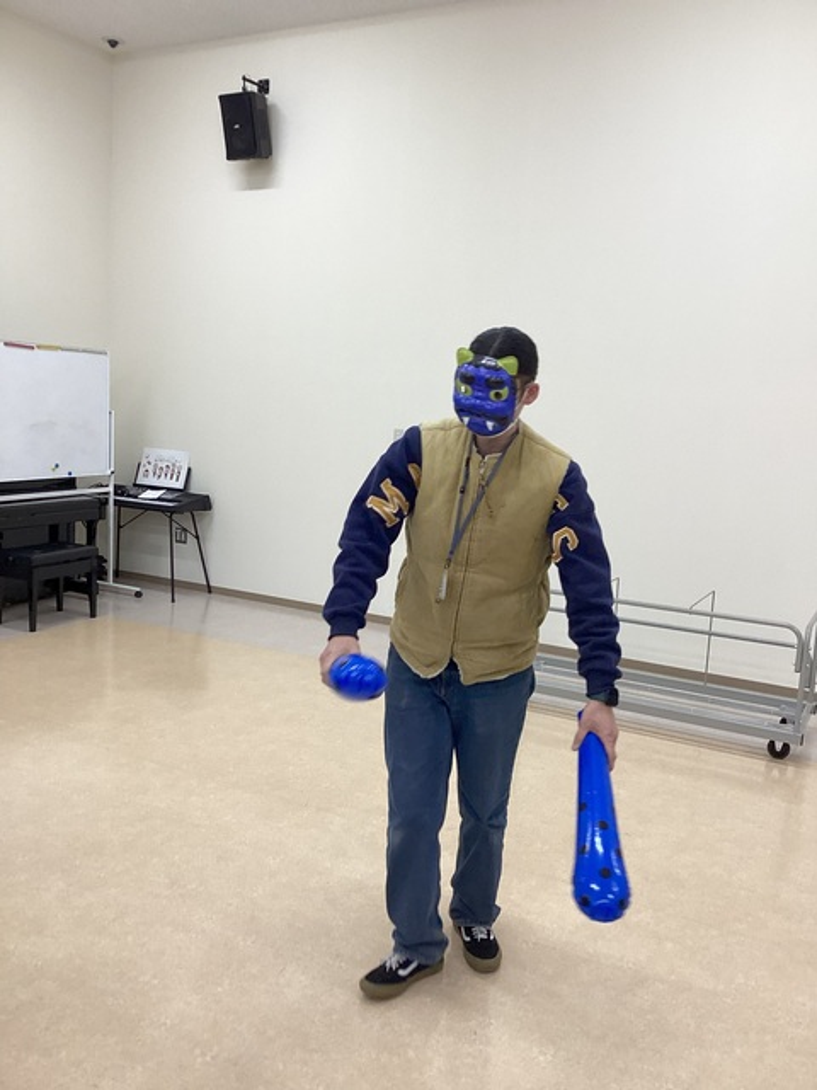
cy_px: 545
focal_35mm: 31
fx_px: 976
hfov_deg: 45.4
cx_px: 408
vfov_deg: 58.4
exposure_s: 1/100
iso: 80
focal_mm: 3.3
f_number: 2.4
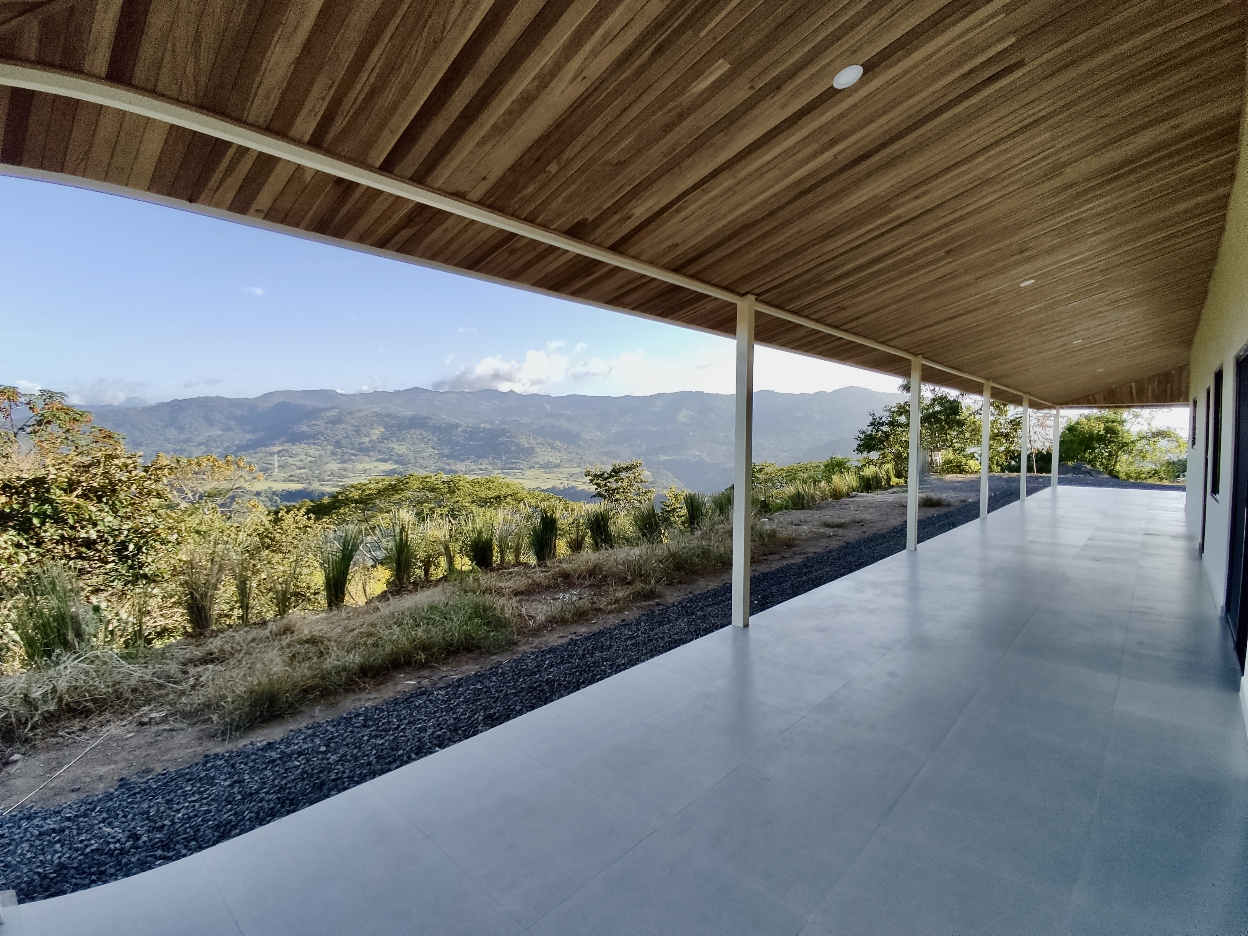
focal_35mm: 15
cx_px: 624
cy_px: 468
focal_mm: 1.6
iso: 50
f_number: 2.2
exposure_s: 1/488
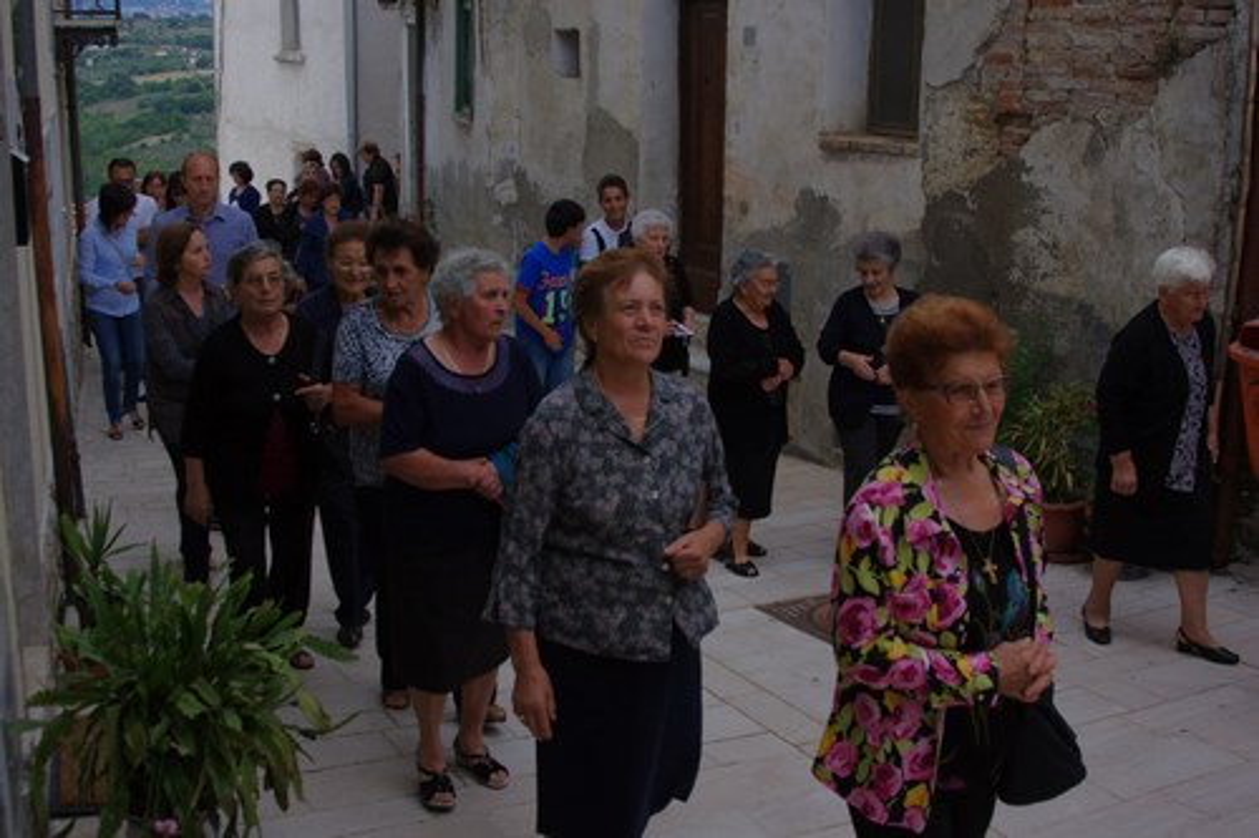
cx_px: 630
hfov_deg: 46.4
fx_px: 1468
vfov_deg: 31.9
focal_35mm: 42
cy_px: 419
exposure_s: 1/200
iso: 800
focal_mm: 28
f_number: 6.3
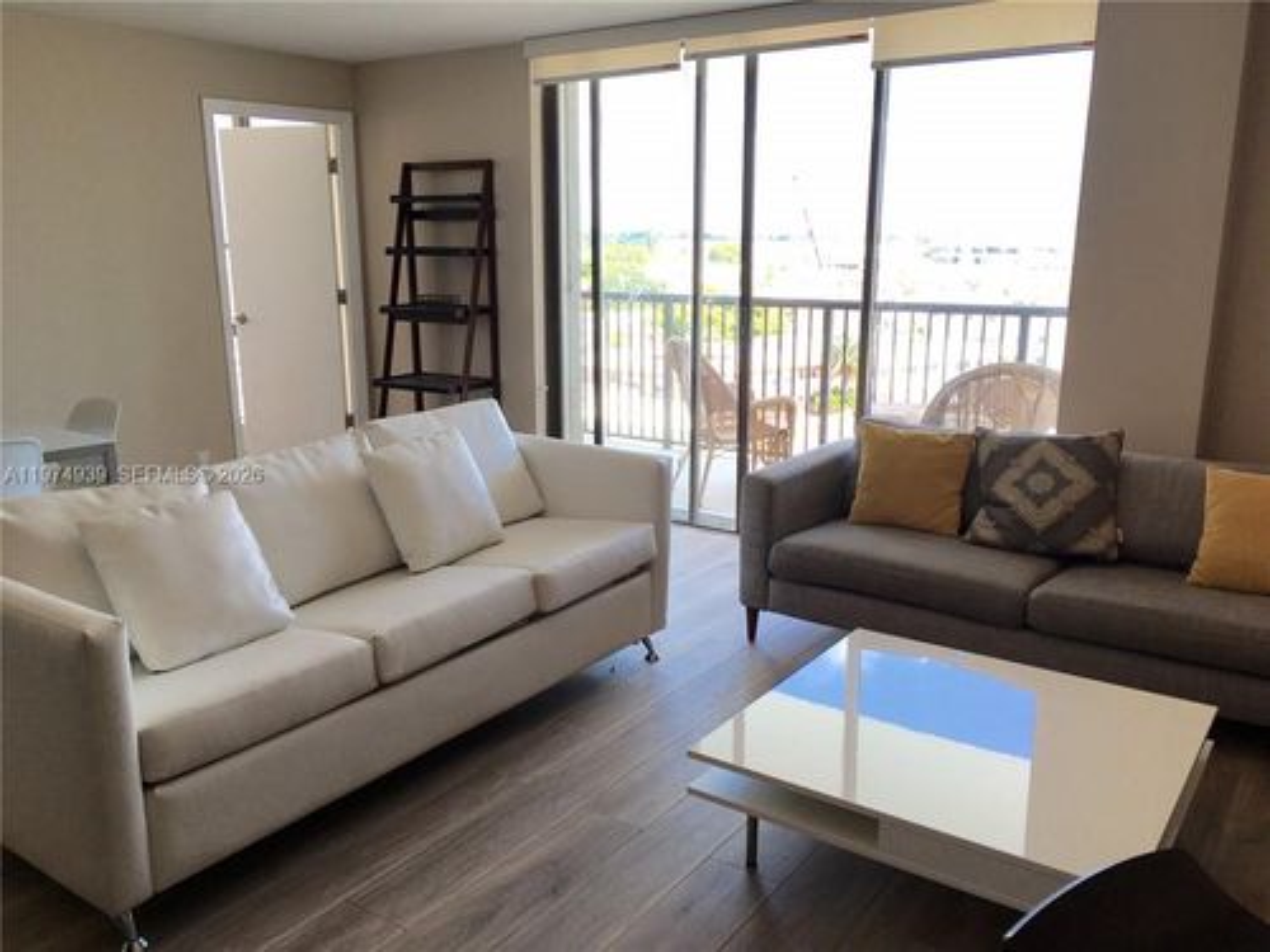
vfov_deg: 48.2
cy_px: 476
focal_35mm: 29
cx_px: 635
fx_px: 1064
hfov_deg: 61.7
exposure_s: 1/141
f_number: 2.2
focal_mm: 4.15
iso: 25
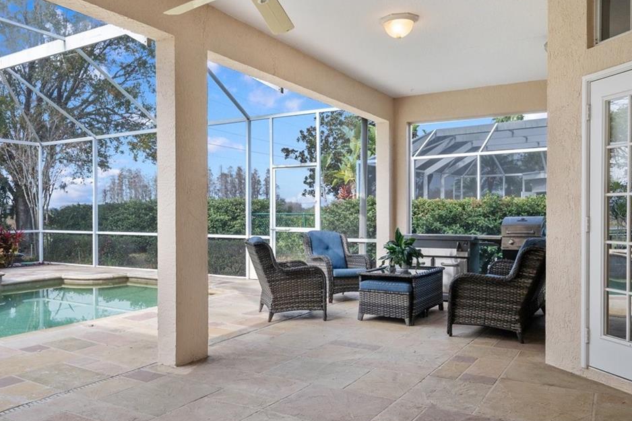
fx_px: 509
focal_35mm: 29
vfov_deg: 44.9
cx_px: 259
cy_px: 235
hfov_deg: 63.2
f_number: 8
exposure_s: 1/30
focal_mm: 17
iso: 320
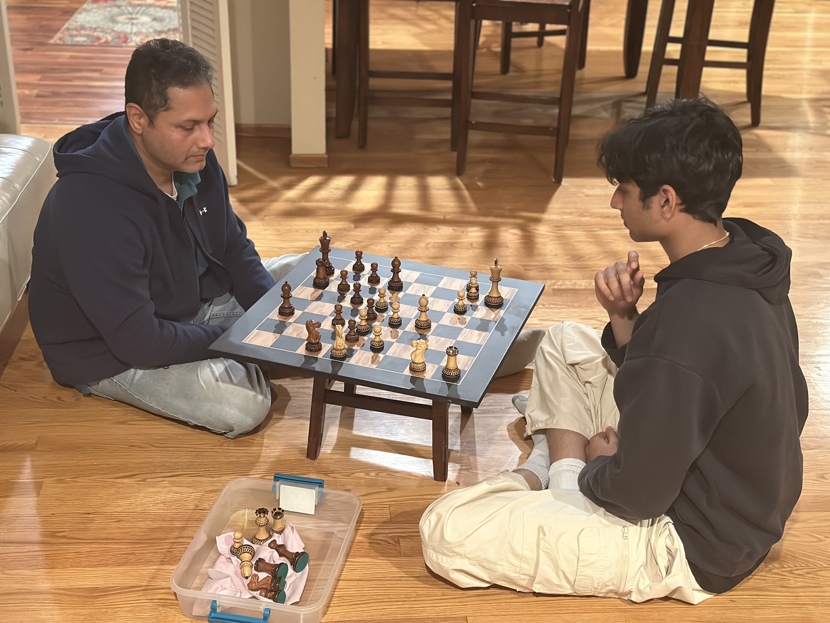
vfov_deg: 30.3
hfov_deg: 39.7
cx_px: 415
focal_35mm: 48
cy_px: 312
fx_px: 1151
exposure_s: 1/30
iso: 640
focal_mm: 6.9
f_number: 1.8
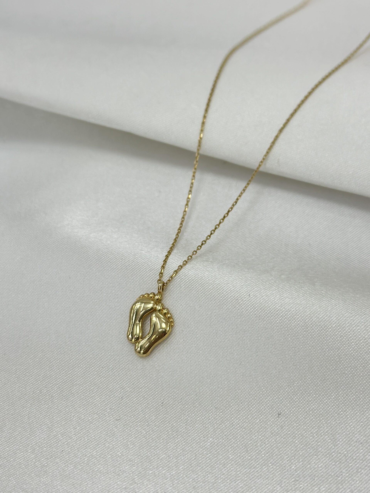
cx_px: 185
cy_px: 246
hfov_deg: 30.3
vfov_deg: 39.7
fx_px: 684
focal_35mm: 48
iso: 80
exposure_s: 1/441
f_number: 1.78
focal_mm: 6.86
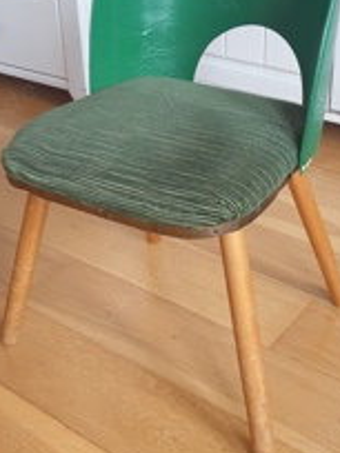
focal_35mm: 51
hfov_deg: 28.5
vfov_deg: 37.2
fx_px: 668
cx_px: 207
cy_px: 164
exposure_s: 1/20
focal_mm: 4.3
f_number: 1.5
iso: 250
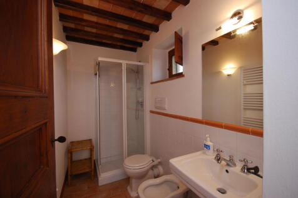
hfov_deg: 100.4
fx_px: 124
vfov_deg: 77.3
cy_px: 99
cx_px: 149
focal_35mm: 15
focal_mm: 10
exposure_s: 1/60
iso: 400
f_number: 5.6
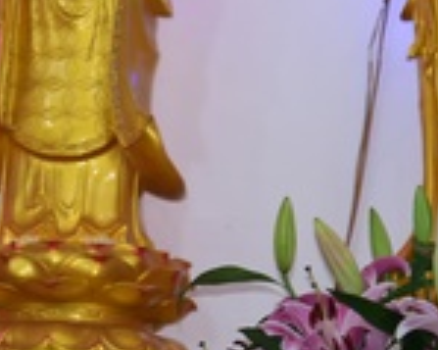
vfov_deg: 3.2
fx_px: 6361
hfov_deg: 3.9
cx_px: 71
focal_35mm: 491
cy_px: 212
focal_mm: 120
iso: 320
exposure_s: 1/60
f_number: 4
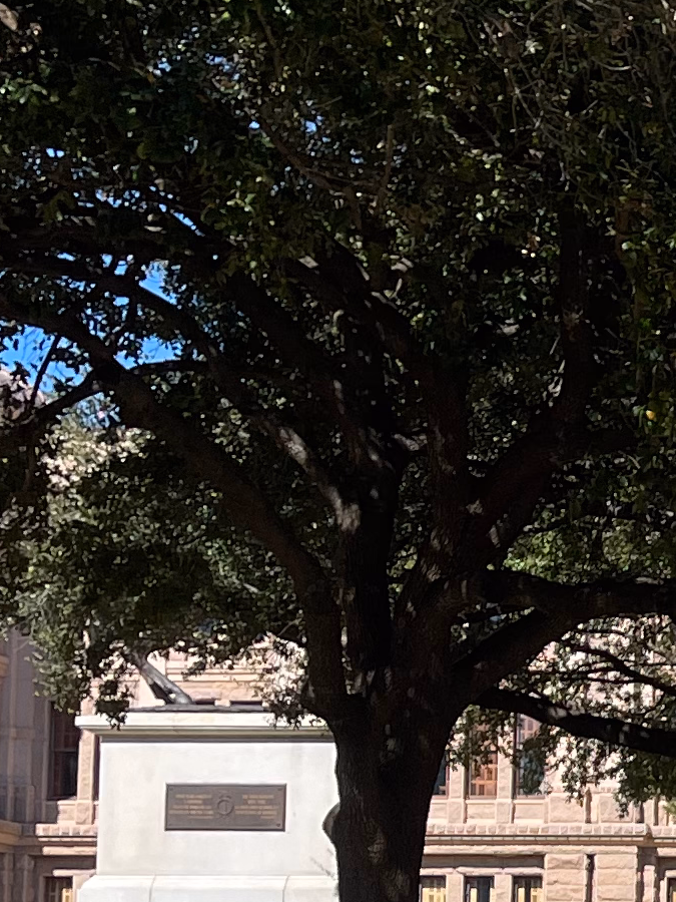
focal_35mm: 112
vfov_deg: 17.3
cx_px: 1445
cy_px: 853
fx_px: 2916
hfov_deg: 11.6
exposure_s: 1/3003
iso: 32
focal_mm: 5.1
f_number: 1.6
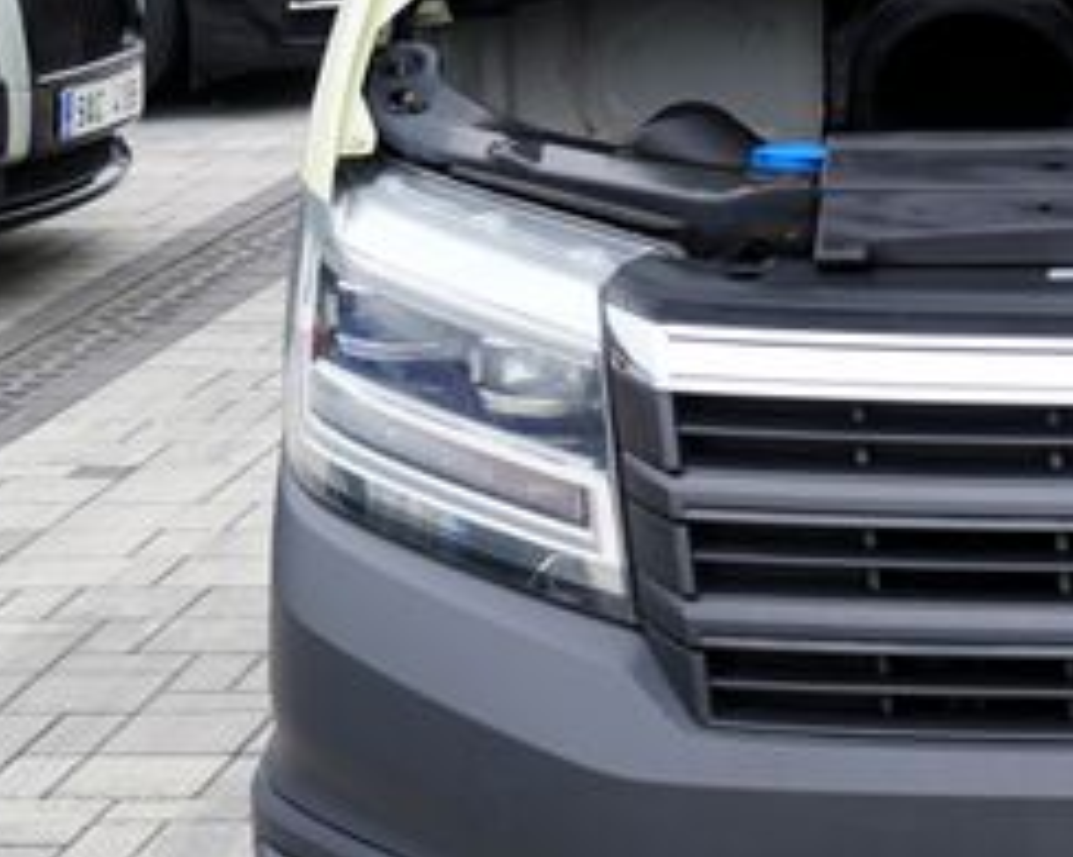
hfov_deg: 14.5
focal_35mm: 126
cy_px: 187
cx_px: 1478
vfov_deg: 12.2
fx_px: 4000
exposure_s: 1/80
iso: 100
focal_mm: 32
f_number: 4.5
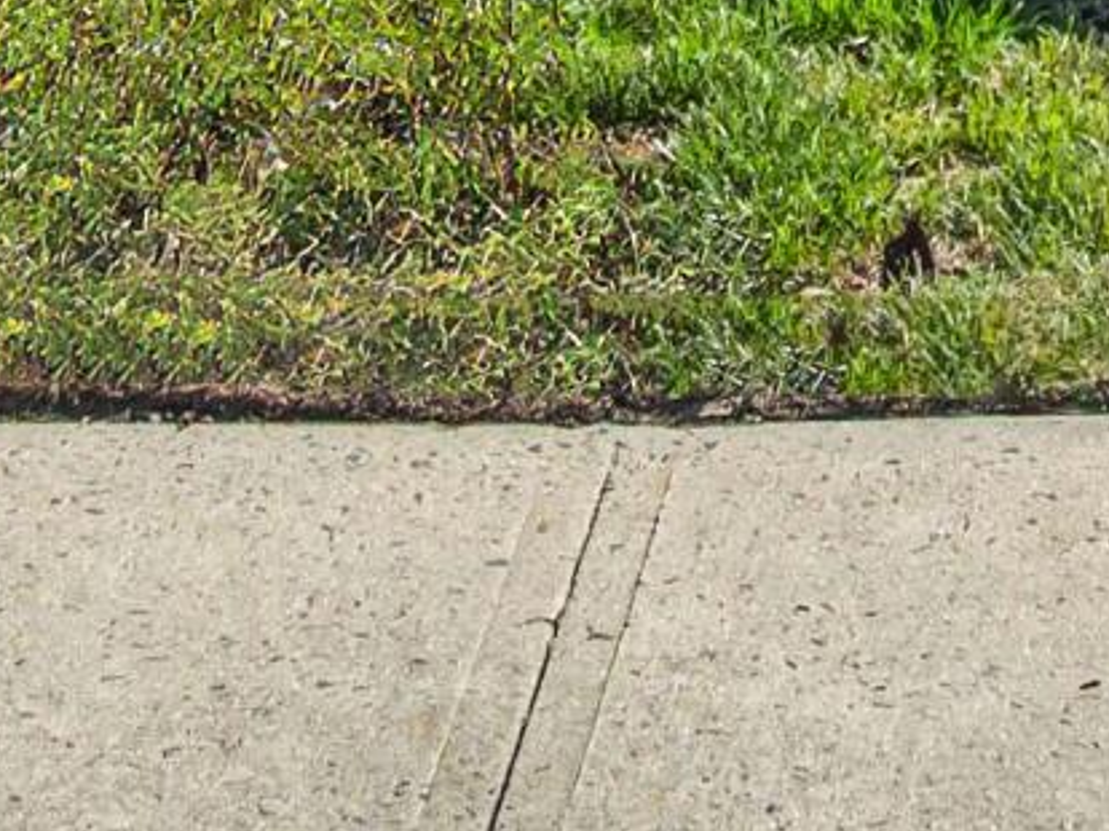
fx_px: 5571
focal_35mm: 174
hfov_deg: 10.7
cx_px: 1969
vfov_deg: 7.3
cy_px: -1860
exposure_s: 1/2000
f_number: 2.8
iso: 140
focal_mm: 12.29
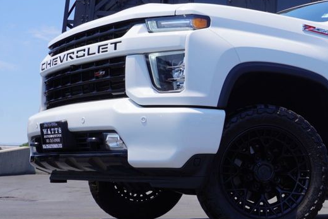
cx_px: 301
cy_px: 65
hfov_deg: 29.5
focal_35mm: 65
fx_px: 592
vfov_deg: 20.8
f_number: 10
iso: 100
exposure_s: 1/160
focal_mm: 22
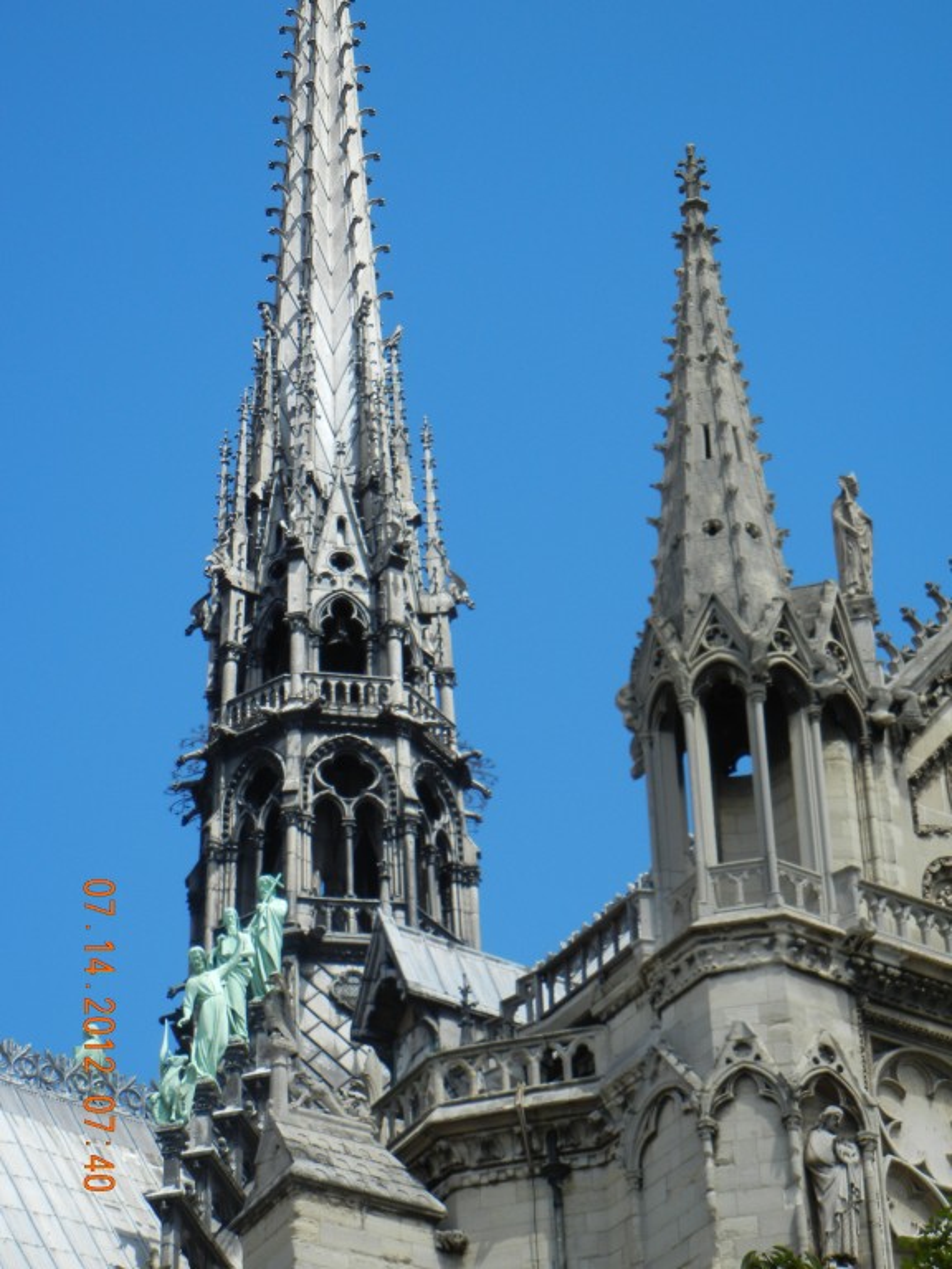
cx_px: 476
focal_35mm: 116
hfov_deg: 12.8
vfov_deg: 17.0
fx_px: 4254
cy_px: 634
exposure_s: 1/847
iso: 160
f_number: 4.6
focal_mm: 20.9
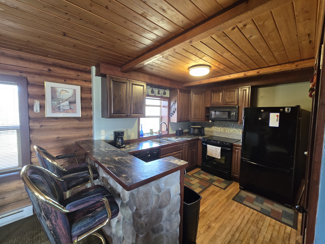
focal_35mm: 13
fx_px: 122
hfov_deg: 106.2
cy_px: 122
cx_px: 162
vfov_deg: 89.9
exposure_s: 1/60
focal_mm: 2.2
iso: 500
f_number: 2.2
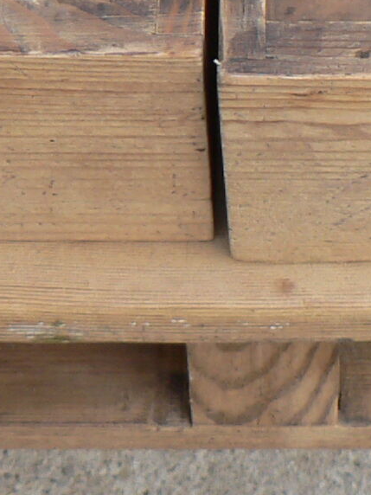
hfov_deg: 9.2
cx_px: 284
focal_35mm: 161
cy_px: -66
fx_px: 2301
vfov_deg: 12.1
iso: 80
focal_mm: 6
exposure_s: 1/80
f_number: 2.8
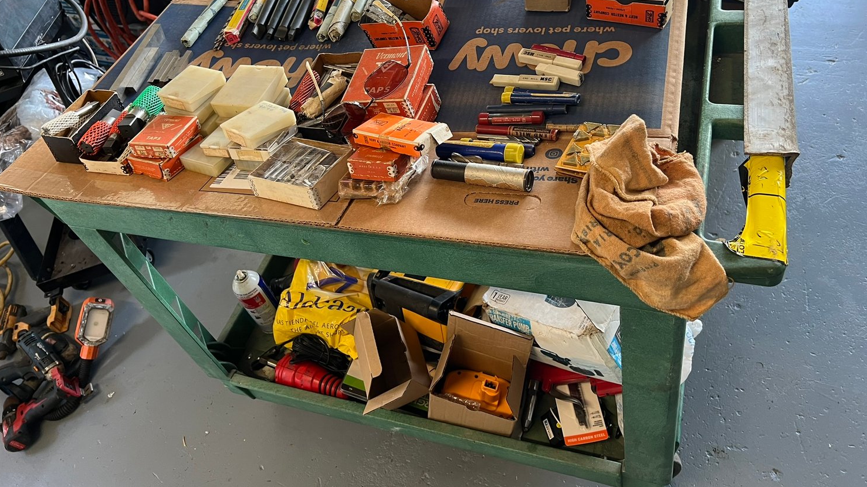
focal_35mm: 29
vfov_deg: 39.7
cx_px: 429
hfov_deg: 66.1
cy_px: 167
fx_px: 667
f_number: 1.5
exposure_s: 1/60
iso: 80
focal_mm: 5.7
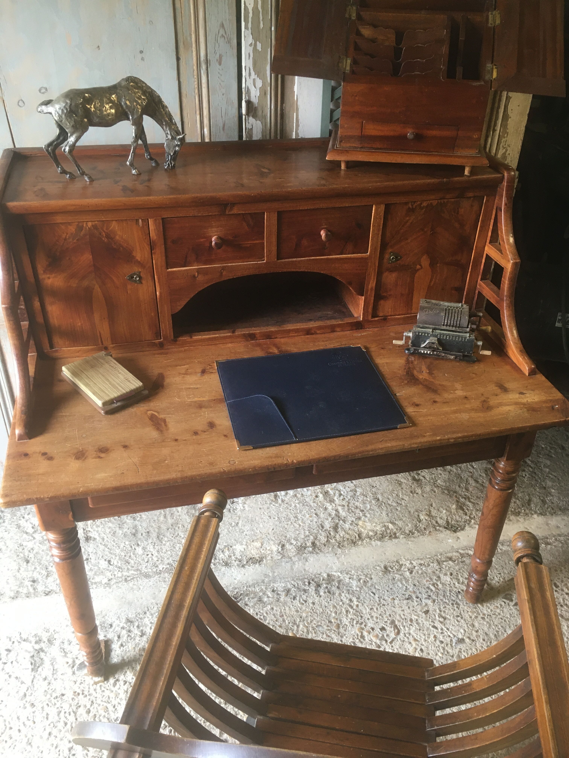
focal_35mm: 29
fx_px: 636
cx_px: 284
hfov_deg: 48.2
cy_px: 379
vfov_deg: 61.7
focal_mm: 4.15
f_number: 2.2
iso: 100
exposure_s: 1/33
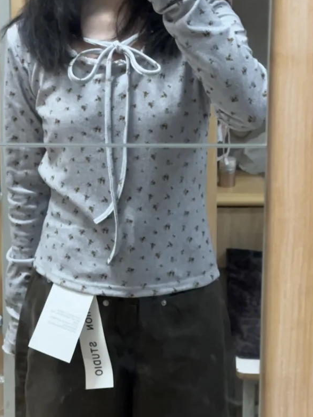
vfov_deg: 22.2
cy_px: 188
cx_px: 114
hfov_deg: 16.8
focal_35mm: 88
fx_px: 1061
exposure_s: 1/28
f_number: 1.78
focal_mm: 6.86
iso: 640
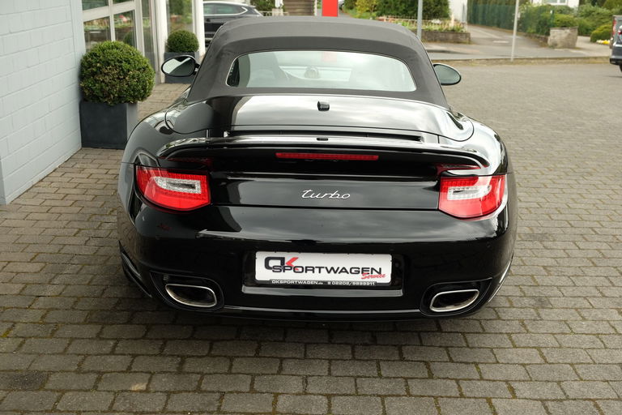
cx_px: 311
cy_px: 208
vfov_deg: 29.9
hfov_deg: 43.6
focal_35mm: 45
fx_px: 777
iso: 200
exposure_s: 1/160
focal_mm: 30.2
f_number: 5.6
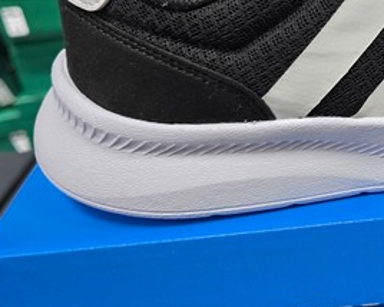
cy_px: 100
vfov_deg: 22.7
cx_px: 474
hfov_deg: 25.2
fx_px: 761
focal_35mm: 67
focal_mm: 6.3
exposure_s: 1/100
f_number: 1.7
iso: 160
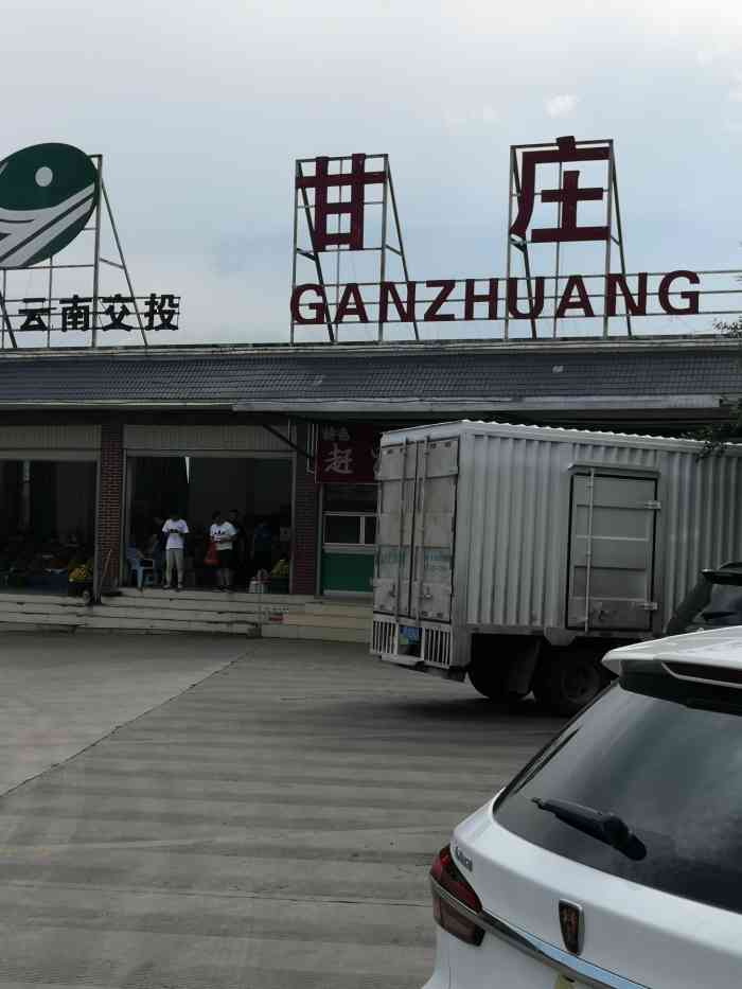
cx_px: 371
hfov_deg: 29.7
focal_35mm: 49
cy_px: 494
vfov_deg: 38.9
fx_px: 1400
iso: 50
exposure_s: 1/2000
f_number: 1.8
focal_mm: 3.95
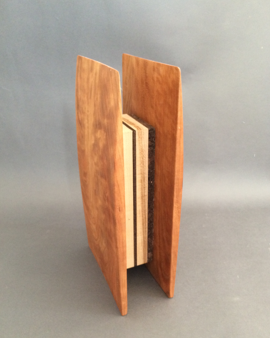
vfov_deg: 57.1
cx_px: 137
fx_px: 310
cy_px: 181
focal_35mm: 31
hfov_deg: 47.1
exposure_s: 1/15
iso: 320
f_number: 2.2
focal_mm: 4.15
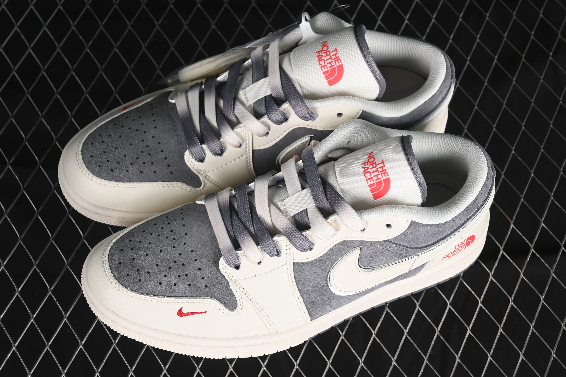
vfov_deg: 18.2
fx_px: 1179
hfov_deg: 27.0
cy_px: 188
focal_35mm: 75
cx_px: 283
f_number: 7.1
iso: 160
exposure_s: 1/80
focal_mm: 50
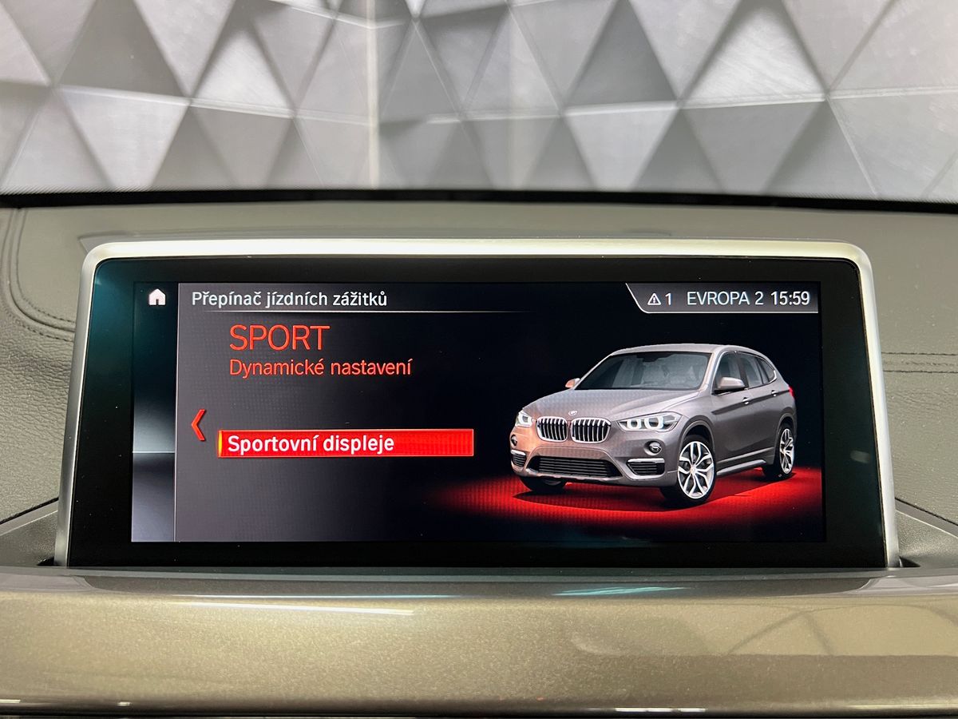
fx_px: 720
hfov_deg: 67.3
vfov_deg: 53.1
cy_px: 360
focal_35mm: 26
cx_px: 479
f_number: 1.5
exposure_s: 1/25
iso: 640
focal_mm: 5.7
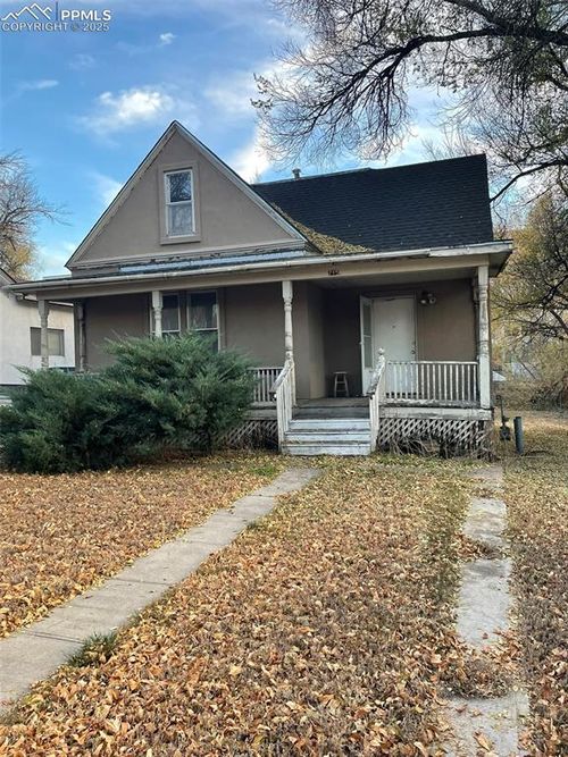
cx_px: 284
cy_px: 378
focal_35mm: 26
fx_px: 569
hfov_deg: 53.0
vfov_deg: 67.3
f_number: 1.6
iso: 100
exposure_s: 1/121
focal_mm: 4.2
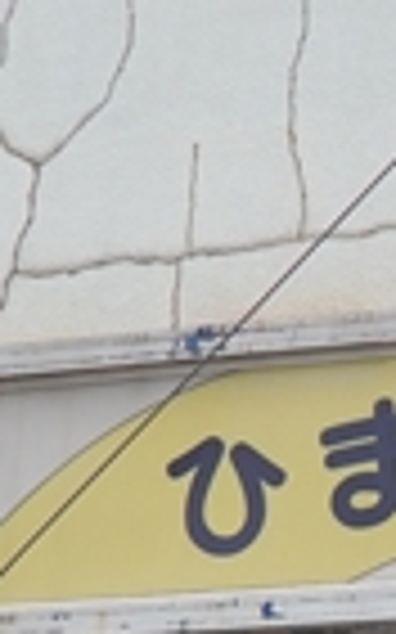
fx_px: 1919
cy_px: 742
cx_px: 693
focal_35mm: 111
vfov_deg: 17.9
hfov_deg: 11.1
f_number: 3
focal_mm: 4
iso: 125
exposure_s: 1/400
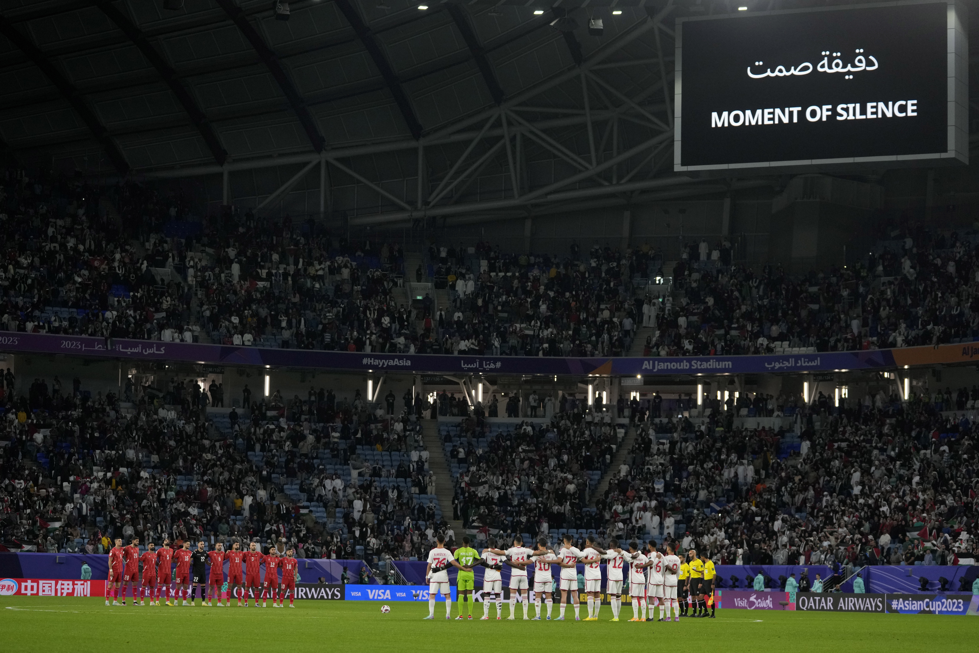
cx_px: 490
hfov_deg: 21.5
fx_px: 2583
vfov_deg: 14.4
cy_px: 326
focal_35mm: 95
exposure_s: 1/3200
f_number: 3.2
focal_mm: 95
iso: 2500
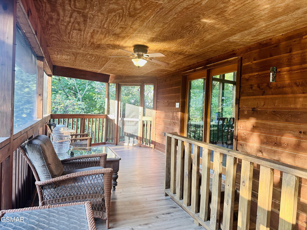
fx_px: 213
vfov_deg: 56.8
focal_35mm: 24
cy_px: 115
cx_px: 154
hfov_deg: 71.6
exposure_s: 1/121
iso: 160
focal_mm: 6.86
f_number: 1.78
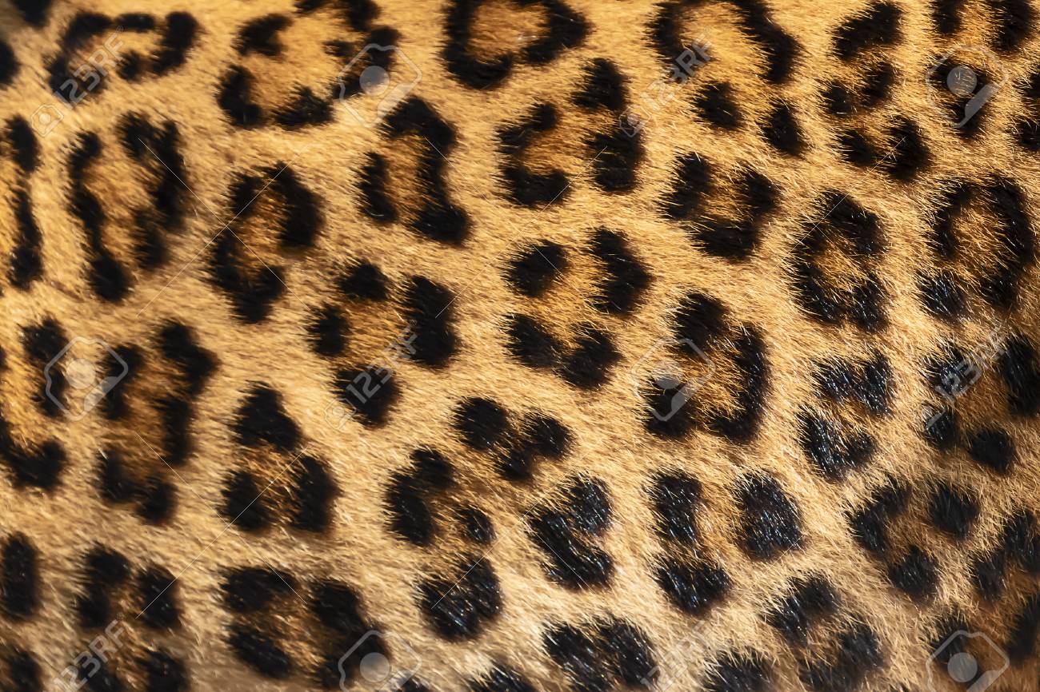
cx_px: 520
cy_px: 346
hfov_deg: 7.6
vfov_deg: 5.1
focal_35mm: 270
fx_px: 7798
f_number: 5.6
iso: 1600
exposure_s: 1/2500
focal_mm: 270
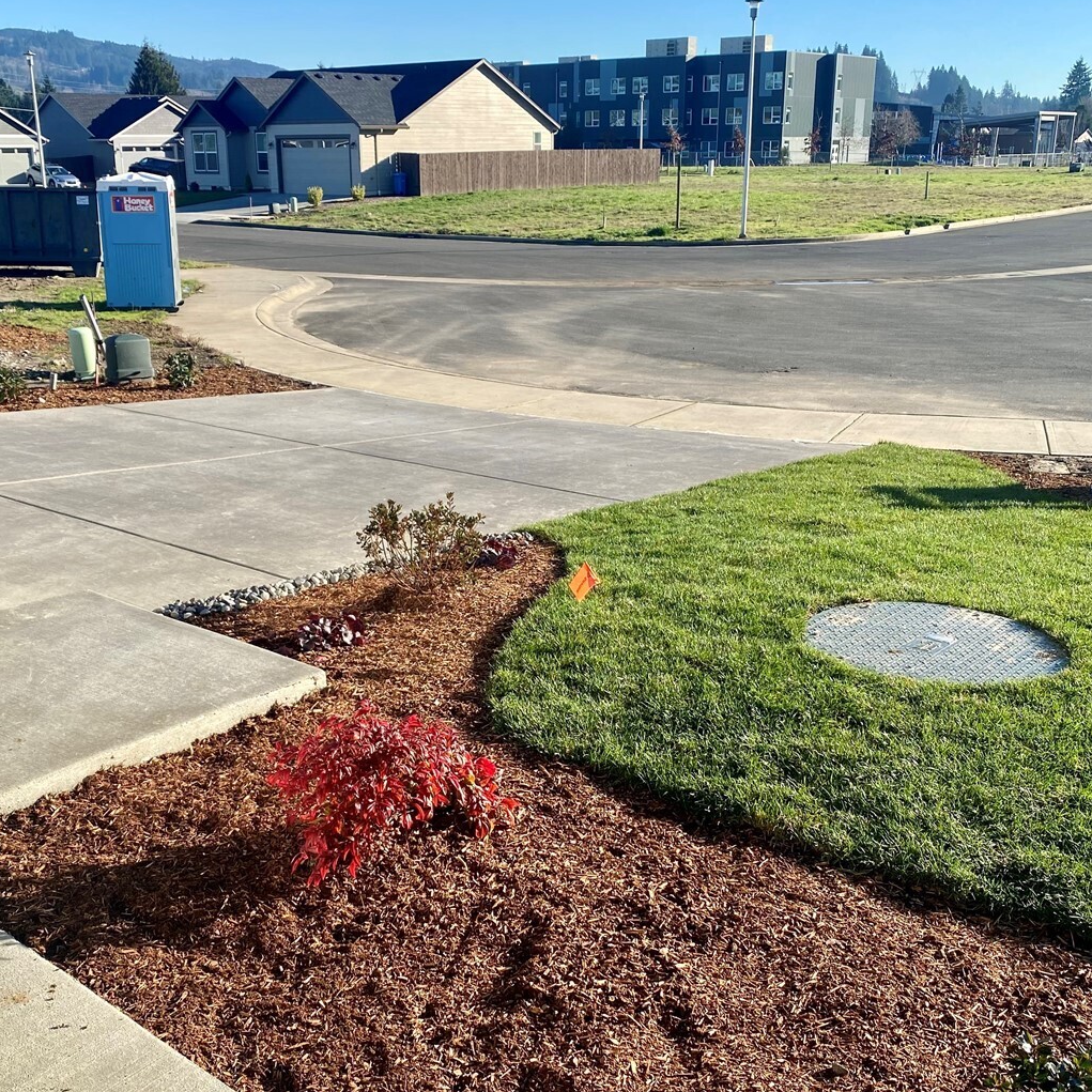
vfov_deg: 46.0
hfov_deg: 46.0
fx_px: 1285
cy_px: 587
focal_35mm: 36
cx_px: 528
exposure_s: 1/1522
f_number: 1.8
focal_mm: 4.25
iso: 32
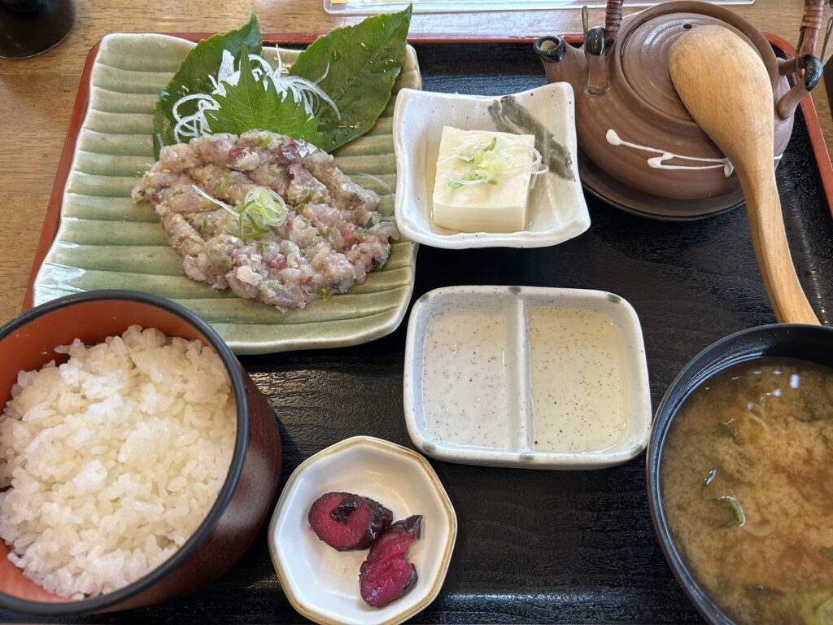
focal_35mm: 26
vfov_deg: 53.1
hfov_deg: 67.3
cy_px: 312
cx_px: 416
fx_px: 626
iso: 100
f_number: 1.5
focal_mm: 5.7
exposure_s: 1/100
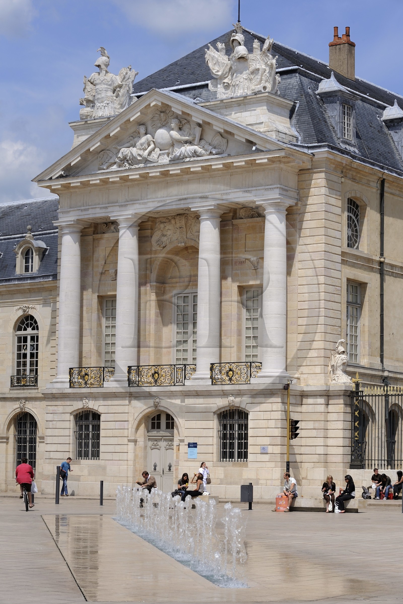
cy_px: 302
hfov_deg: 15.2
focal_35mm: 90
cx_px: 202
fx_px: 1511
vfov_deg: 22.6
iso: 200
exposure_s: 1/320
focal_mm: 90
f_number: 11
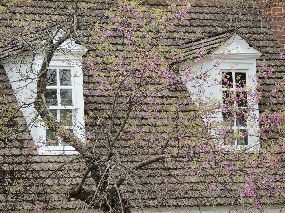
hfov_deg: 9.9
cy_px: 106
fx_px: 1647
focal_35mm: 200
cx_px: 142
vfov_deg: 7.4
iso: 100
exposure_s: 1/250
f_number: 4.6
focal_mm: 35.6
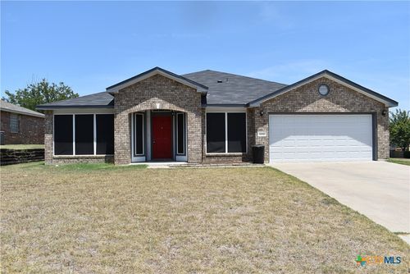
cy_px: 137
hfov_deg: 67.4
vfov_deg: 48.0
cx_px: 205
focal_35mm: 27
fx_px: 308
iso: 100
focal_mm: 18
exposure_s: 1/320
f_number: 9
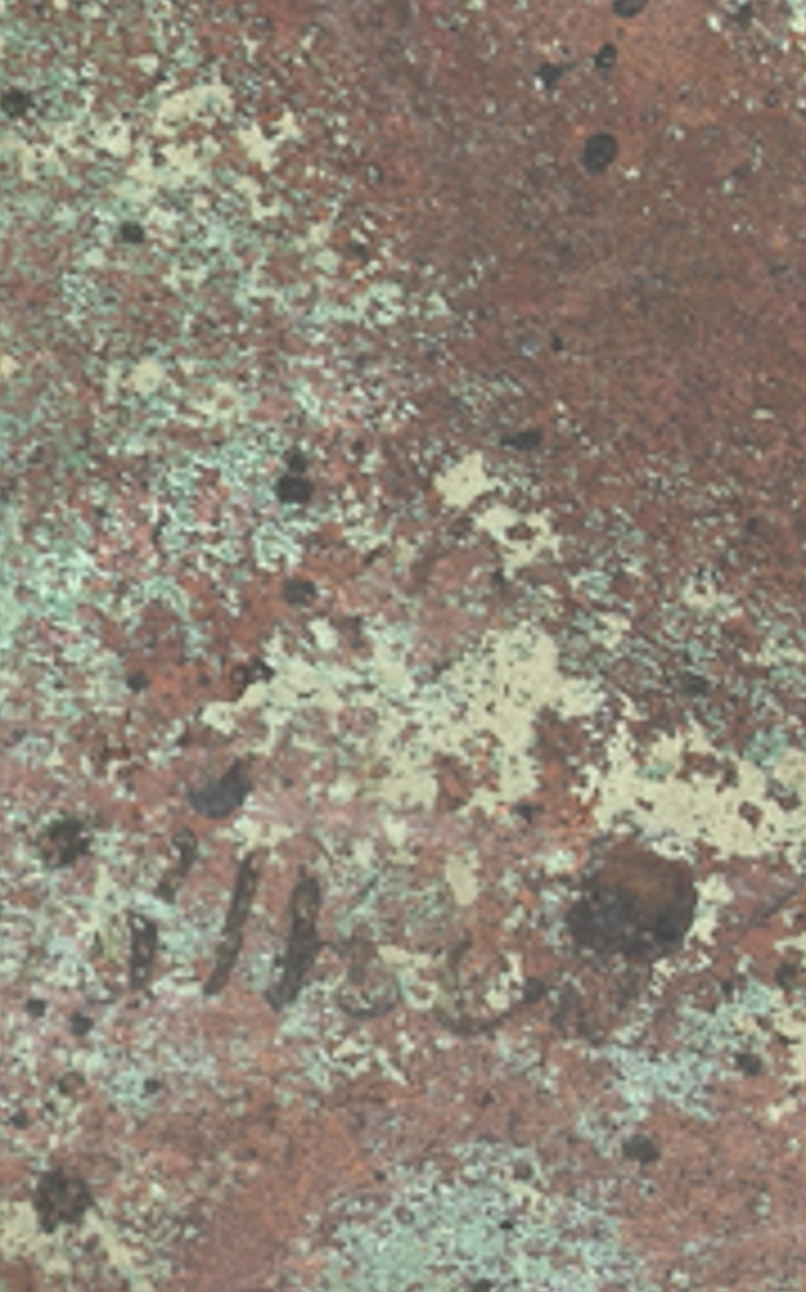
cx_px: -342
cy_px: 1474
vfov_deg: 7.0
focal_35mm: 298
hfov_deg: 4.4
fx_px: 10489
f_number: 14
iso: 100
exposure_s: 1/2
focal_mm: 70
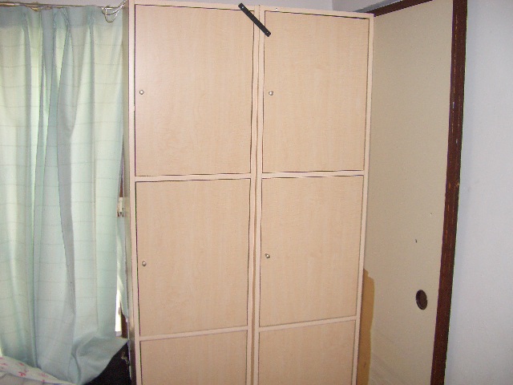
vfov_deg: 40.7
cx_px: 256
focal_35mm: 35
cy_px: 192
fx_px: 519
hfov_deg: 52.6
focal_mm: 5.8
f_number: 2.6
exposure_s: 1/60
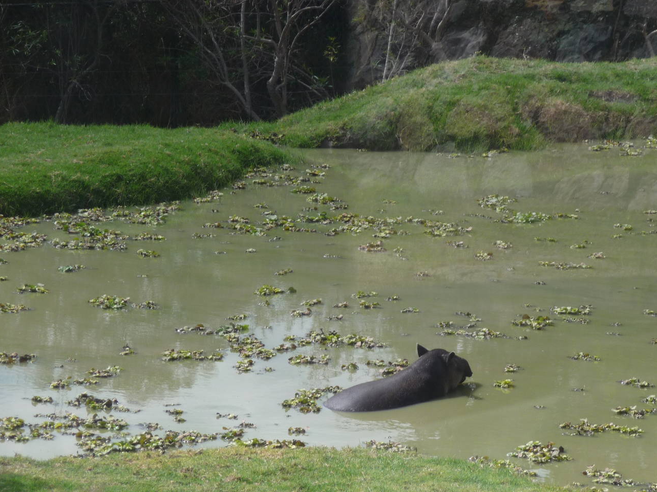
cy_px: 302
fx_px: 4023
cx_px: 400
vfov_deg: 7.0
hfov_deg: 9.3
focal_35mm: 212
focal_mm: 29.1
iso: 100
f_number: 4.8
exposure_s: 1/320
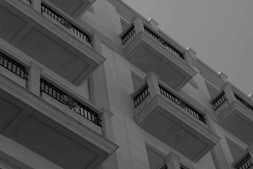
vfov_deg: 16.2
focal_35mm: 84
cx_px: 173
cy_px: 65
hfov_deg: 24.1
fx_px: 590
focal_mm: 34.5
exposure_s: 1/800
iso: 200
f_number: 5.6
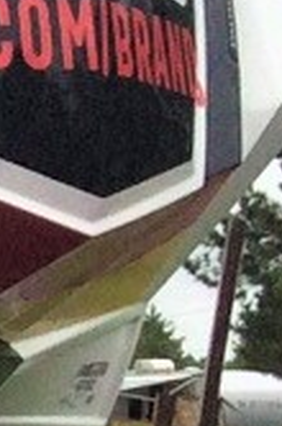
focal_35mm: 297
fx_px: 3504
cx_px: -1661
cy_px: 593
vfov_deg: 6.9
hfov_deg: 3.6
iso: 32
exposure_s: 1/513
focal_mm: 4.15
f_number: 2.2
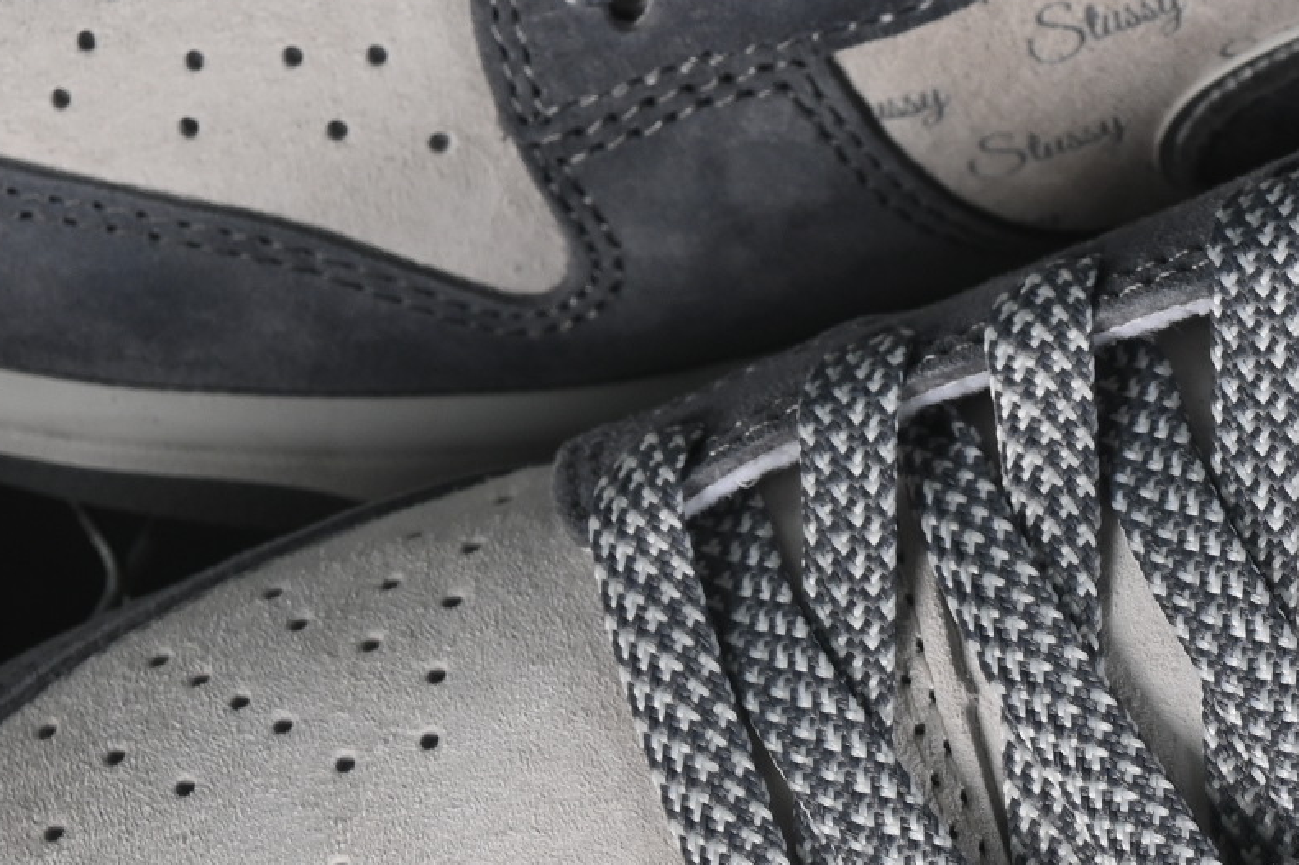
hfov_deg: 7.8
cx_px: 1317
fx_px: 9523
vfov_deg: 5.2
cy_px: 277
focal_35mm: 264
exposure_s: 1/80
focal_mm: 50
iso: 160
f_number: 7.1
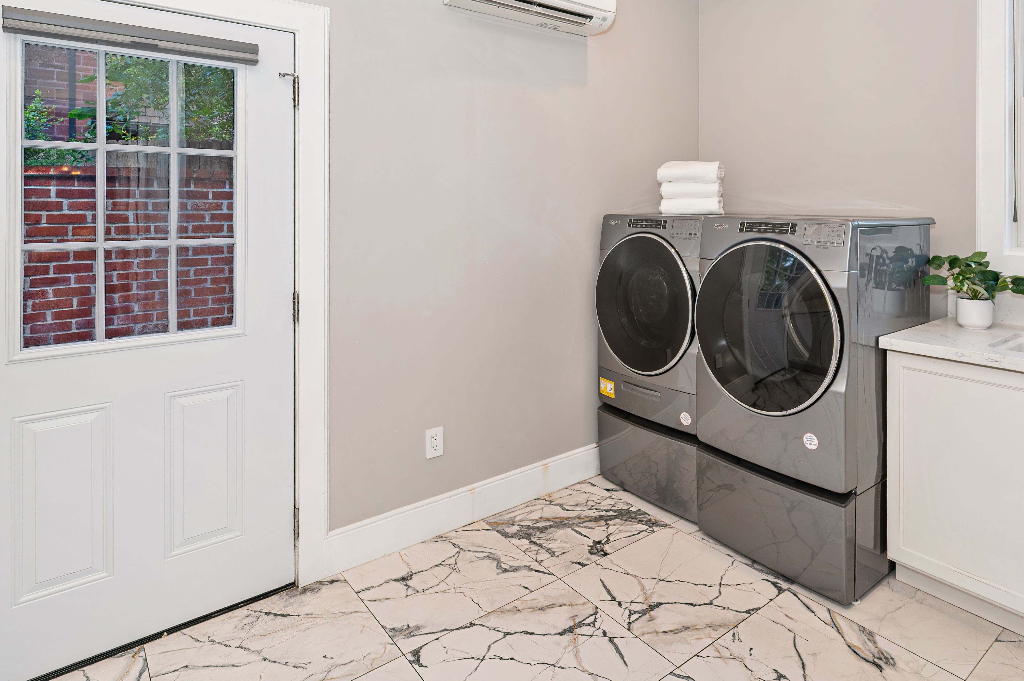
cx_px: 616
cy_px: 190
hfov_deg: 80.2
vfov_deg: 57.1
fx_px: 597
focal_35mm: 21
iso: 250
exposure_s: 1/80
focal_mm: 14
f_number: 5
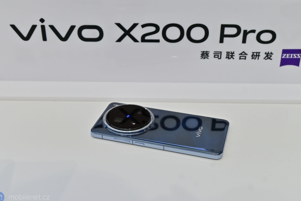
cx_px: 153
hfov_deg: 42.7
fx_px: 385
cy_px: 97
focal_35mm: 46
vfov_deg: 29.2
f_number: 6.3
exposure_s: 1/160
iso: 320
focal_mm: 28
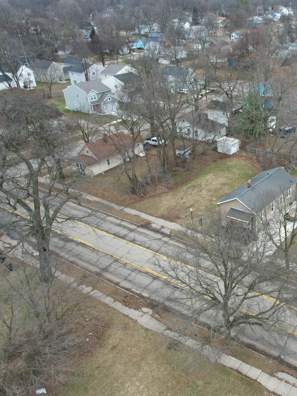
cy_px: 197
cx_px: 268
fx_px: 366
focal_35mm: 32
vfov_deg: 56.8
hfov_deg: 40.7
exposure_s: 1/80
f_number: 2.8
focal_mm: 8.38
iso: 100
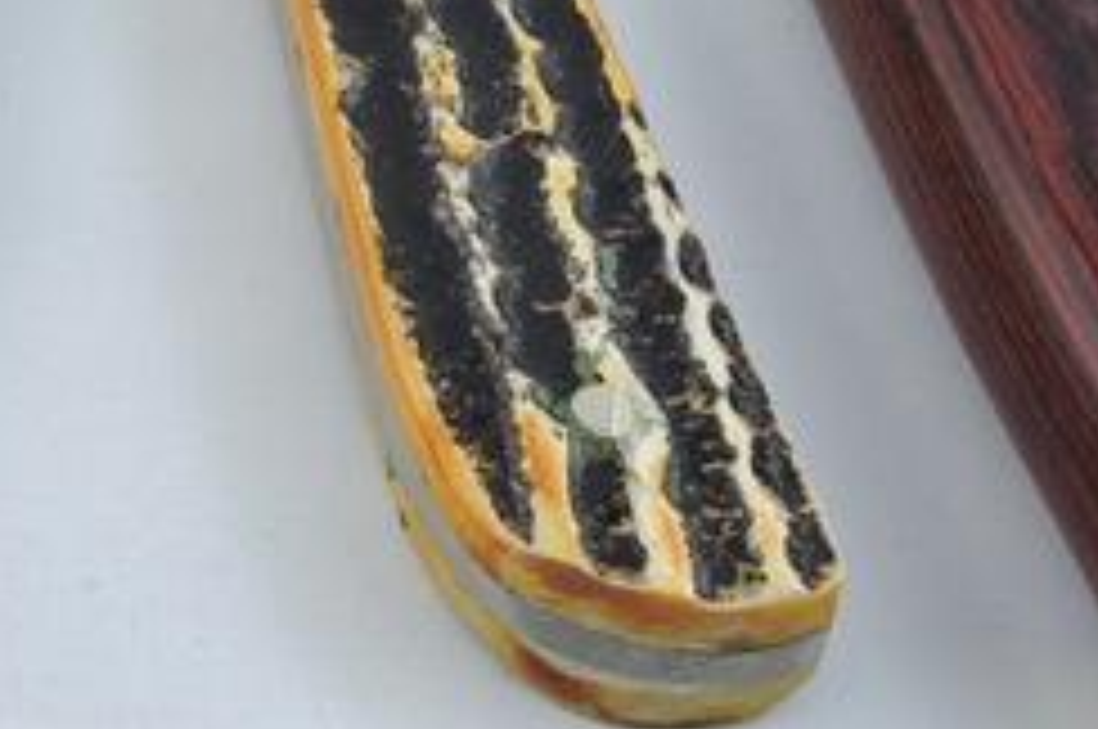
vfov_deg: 8.2
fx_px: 5026
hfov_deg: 12.3
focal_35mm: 165
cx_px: 34
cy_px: -225
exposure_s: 1/30
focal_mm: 9
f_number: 4
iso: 100
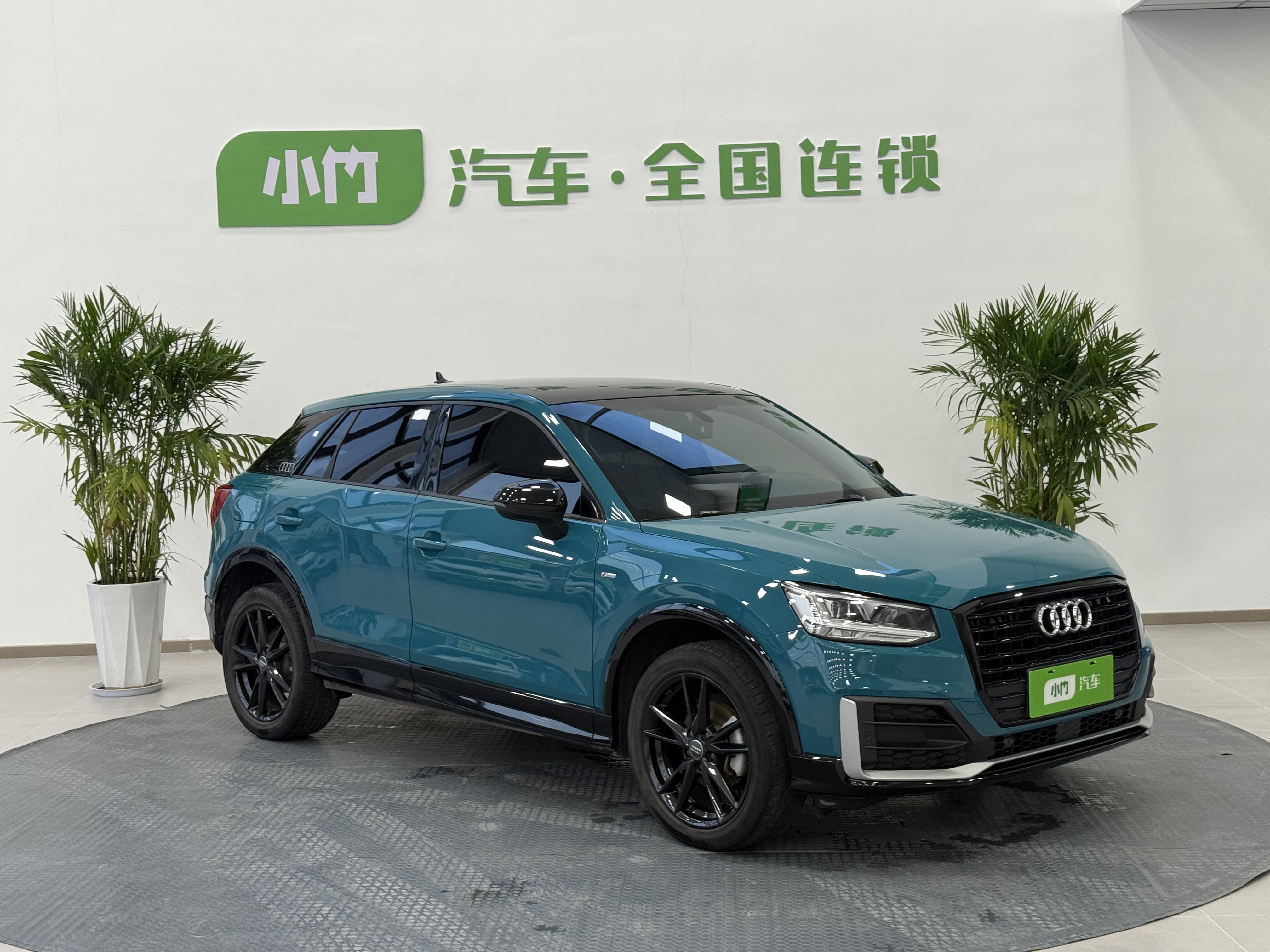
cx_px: 635
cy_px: 476
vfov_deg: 30.3
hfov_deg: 39.7
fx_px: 1761
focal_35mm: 48
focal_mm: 6.76
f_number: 1.78
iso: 64
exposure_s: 1/50
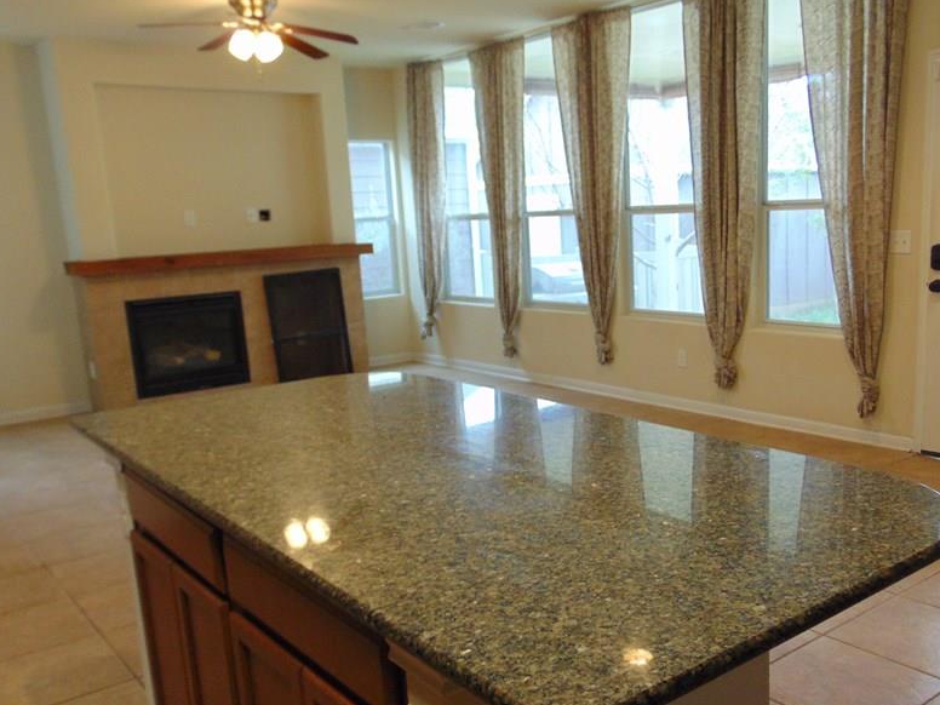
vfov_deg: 42.8
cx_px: 552
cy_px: 403
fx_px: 896
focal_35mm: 33
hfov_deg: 55.0
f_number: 3
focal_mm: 4.5
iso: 200
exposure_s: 1/30
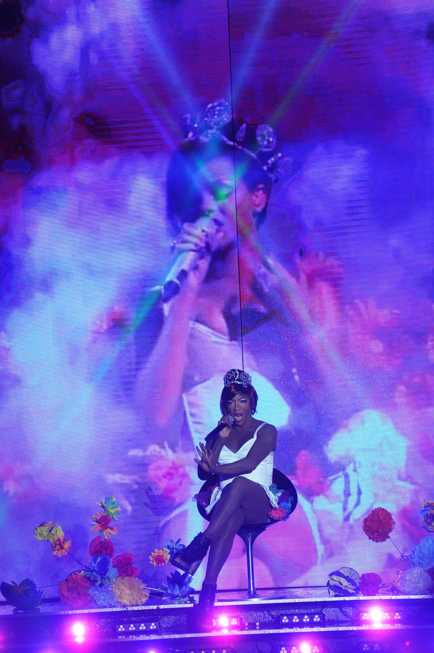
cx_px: 217
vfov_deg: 10.3
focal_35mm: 200
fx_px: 3621
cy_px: 326
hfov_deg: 6.9
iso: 800
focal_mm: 200
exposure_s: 1/320
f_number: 4
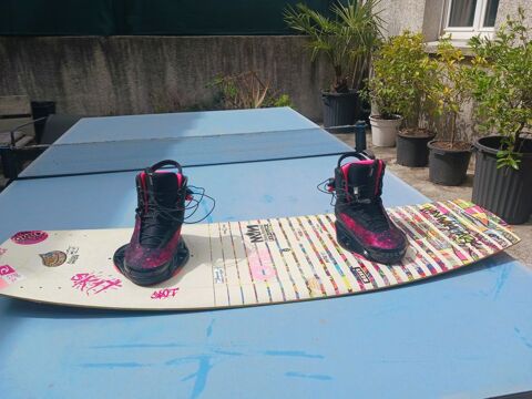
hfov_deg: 65.3
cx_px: 266
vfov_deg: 51.4
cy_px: 200
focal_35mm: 27
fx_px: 415
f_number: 1.8
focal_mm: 4
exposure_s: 1/389
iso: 20
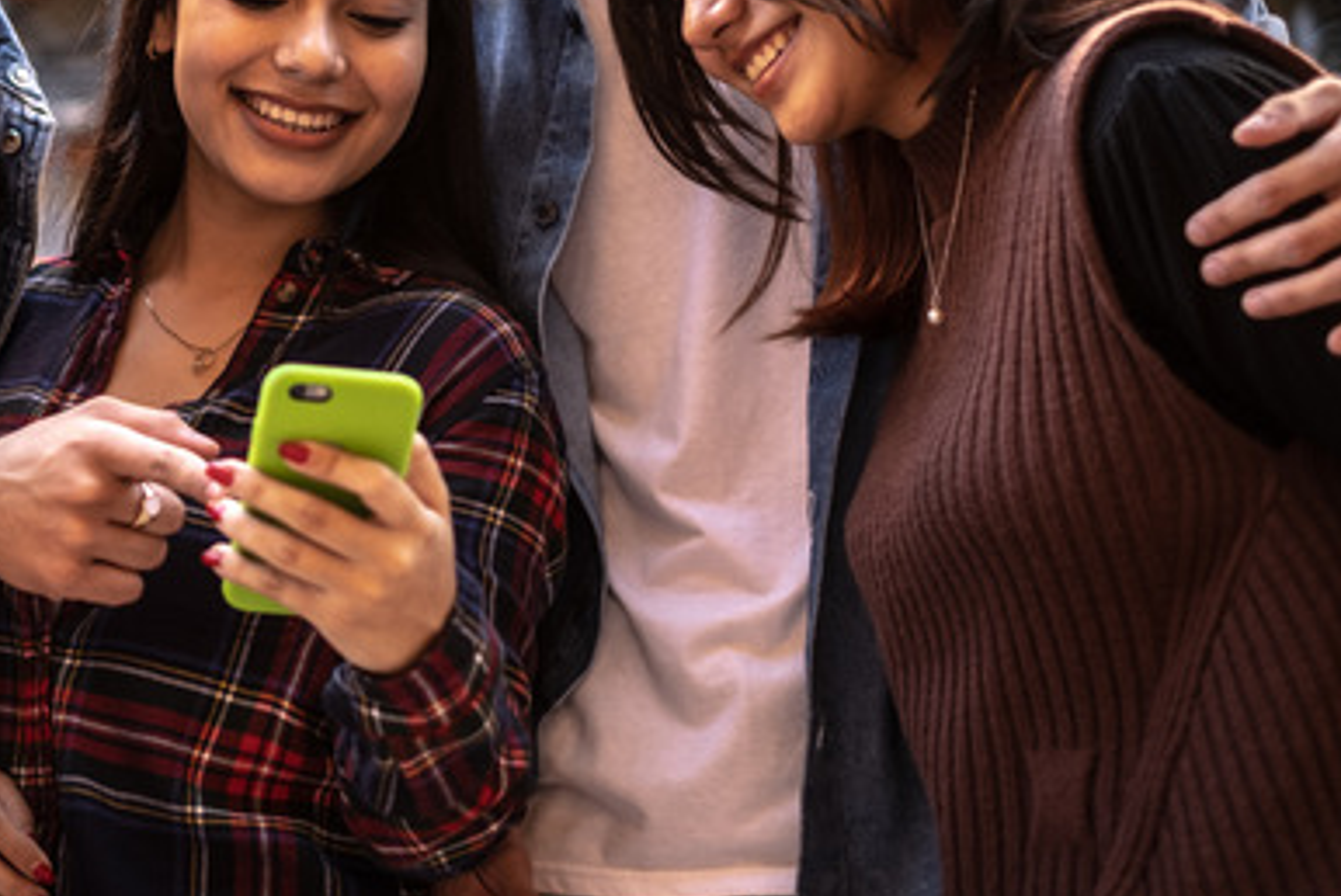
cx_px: 142
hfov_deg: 18.8
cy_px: 181
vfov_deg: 12.8
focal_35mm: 107
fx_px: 3989
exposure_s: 1/250
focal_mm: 35
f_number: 1.8
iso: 250
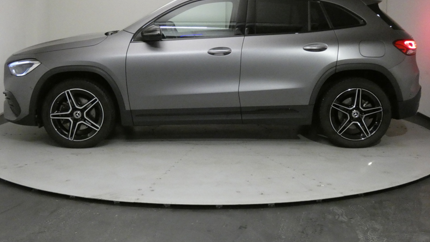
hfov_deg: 40.6
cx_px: 212
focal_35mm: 51
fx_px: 581
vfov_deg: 23.4
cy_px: 89
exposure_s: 1/80
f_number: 3.8
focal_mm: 8.2
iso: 1600
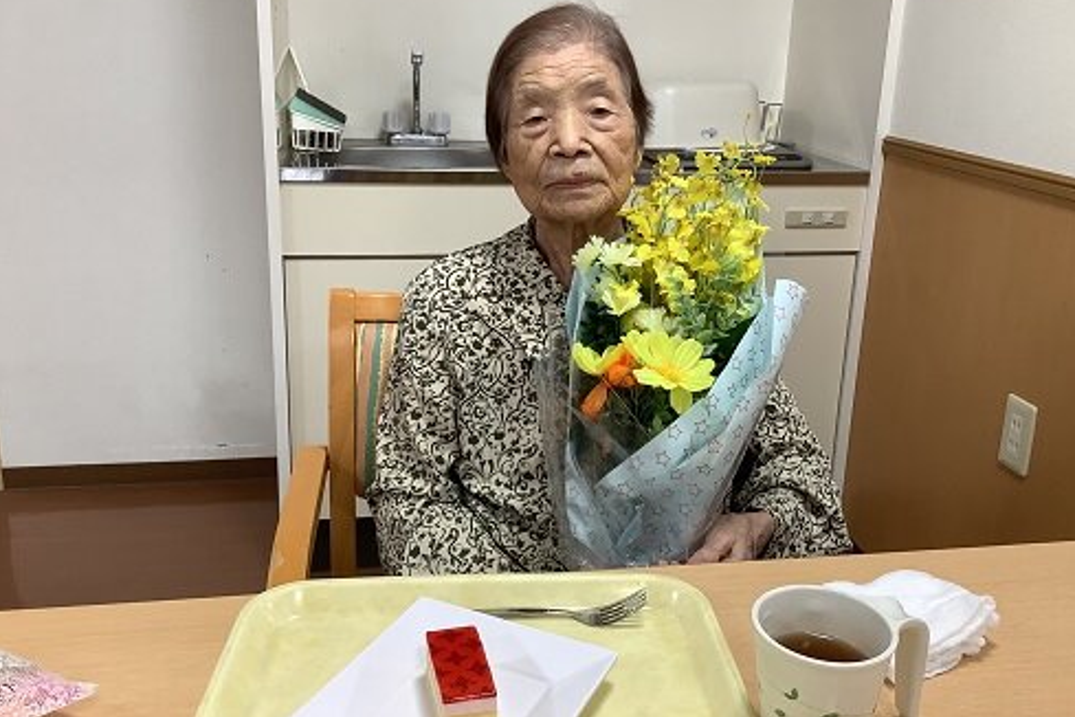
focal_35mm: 33
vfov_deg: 39.9
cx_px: 543
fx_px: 985
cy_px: 309
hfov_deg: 57.2
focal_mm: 3.3
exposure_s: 1/50
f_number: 2.4
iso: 64
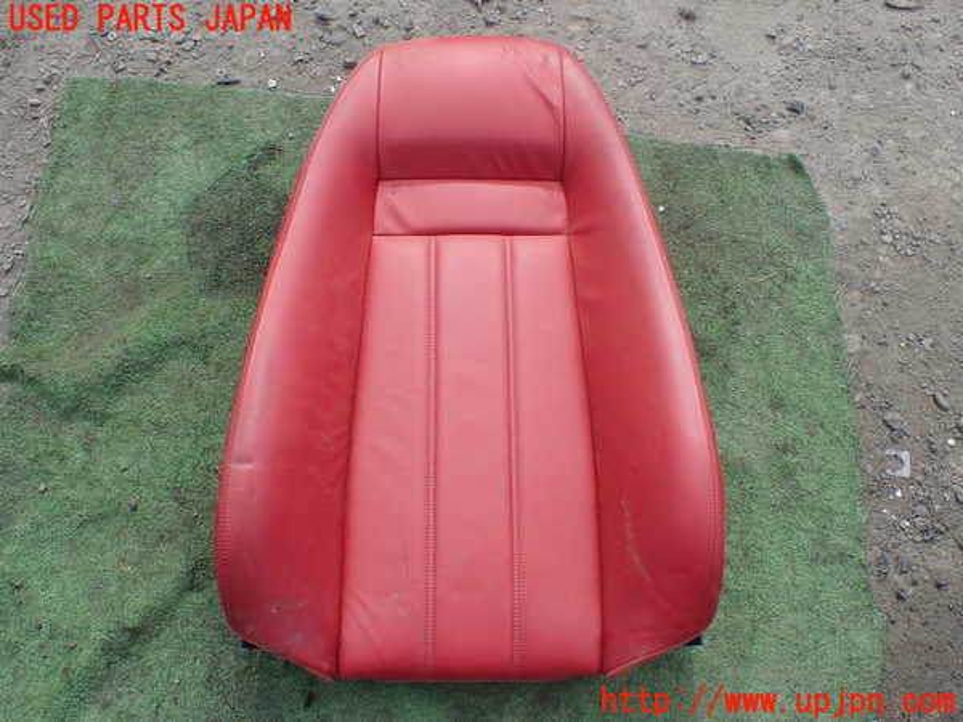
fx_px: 835
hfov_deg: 60.0
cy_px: 361
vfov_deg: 46.8
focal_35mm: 30
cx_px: 482
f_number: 3.2
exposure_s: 1/400
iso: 100
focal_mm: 5.4
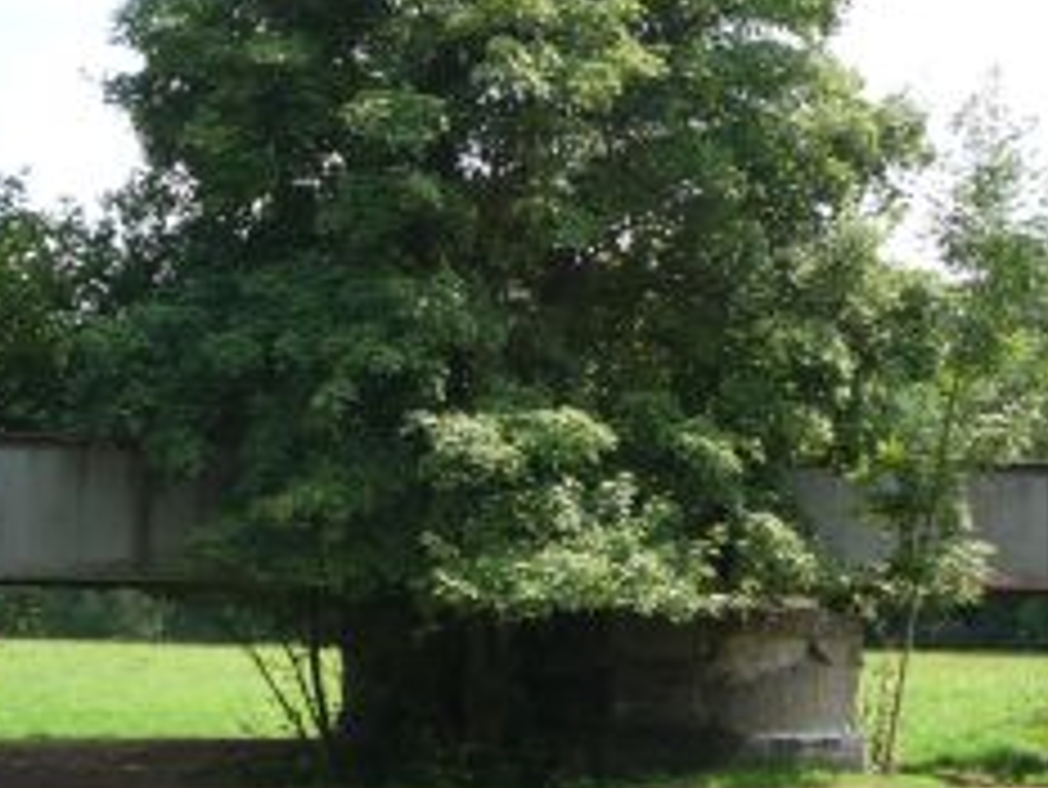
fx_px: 1999
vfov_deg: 22.2
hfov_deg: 29.4
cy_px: 504
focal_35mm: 66
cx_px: 508
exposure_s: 1/320
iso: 100
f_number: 4
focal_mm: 5.2
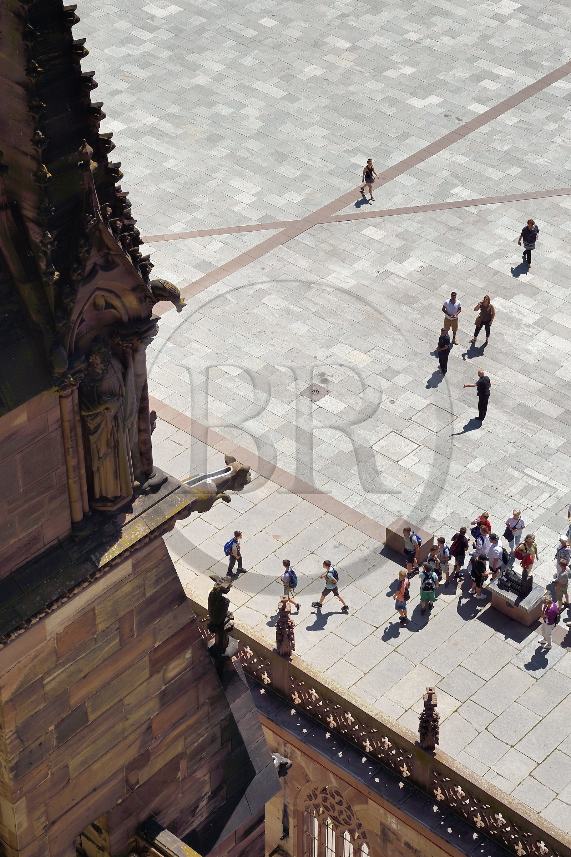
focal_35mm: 70
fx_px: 1665
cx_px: 286
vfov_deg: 28.8
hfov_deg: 19.5
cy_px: 428
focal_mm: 70
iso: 200
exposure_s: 1/250
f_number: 16
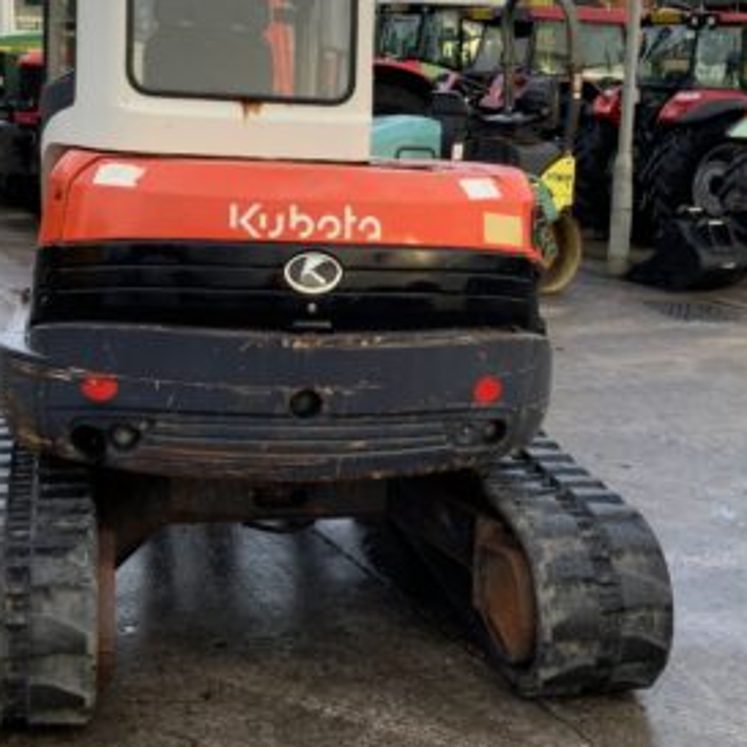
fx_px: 1465
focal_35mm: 60
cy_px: 260
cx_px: 424
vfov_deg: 28.5
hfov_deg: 28.6
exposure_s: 1/129
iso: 16
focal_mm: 3
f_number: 1.8
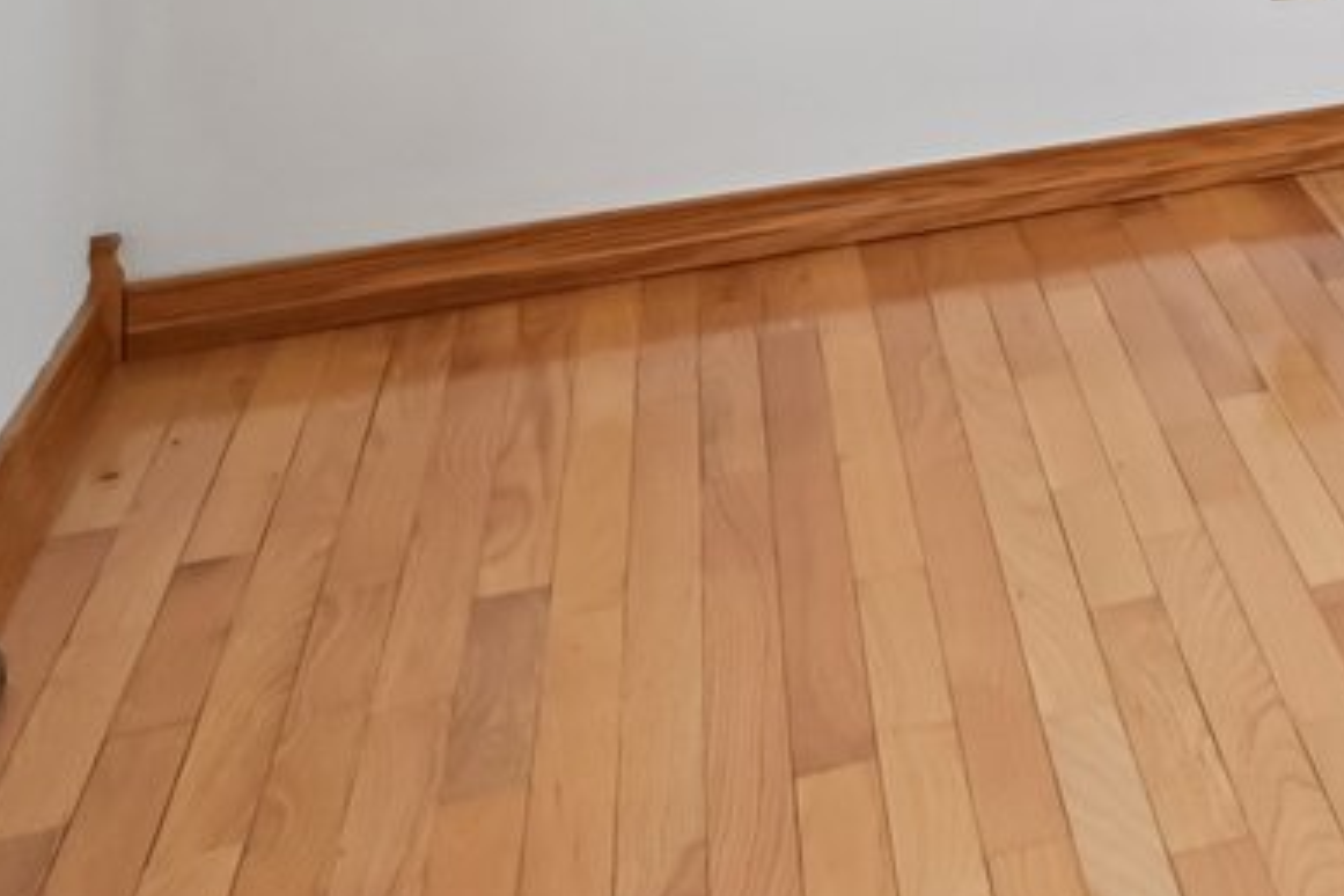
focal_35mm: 74
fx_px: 2762
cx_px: 3091
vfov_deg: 16.0
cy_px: -636
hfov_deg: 15.9
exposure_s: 1/125
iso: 400
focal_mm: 14
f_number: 4
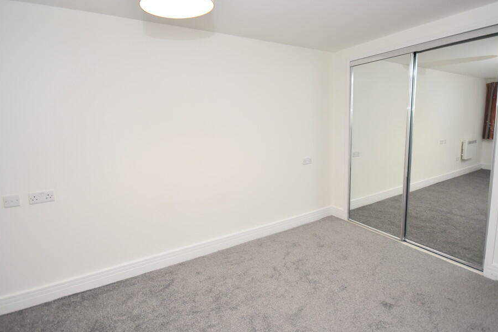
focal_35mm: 17
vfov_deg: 70.3
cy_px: 150
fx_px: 235
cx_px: 257
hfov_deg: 93.2
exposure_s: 1/125
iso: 800
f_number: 4
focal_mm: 10
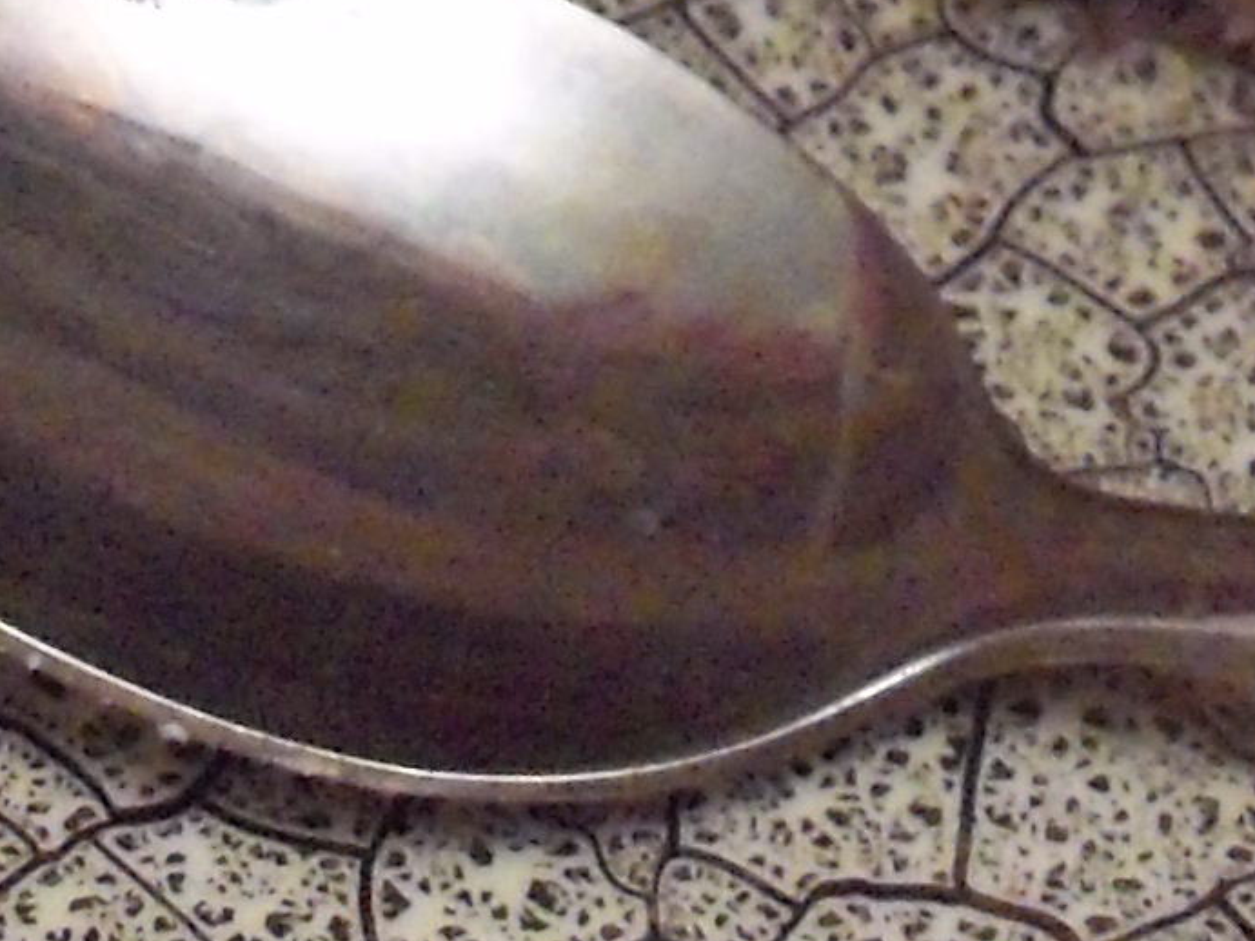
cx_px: 1620
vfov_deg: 7.2
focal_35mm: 201
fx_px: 7286
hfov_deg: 9.7
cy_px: -767
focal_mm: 6.3
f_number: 3
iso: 400
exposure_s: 1/15
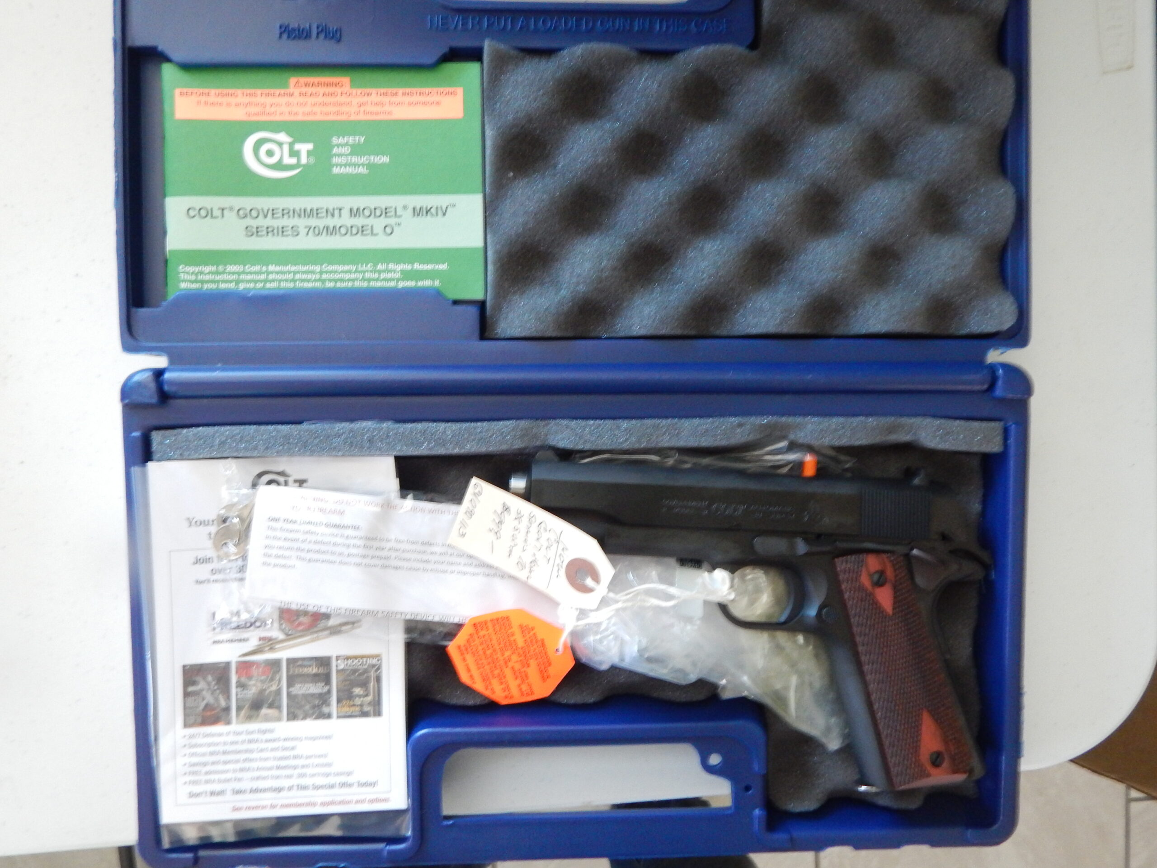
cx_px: 578
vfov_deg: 54.9
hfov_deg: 69.4
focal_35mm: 25
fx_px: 836
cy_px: 434
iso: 450
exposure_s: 1/8
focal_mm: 4.5
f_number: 3.1
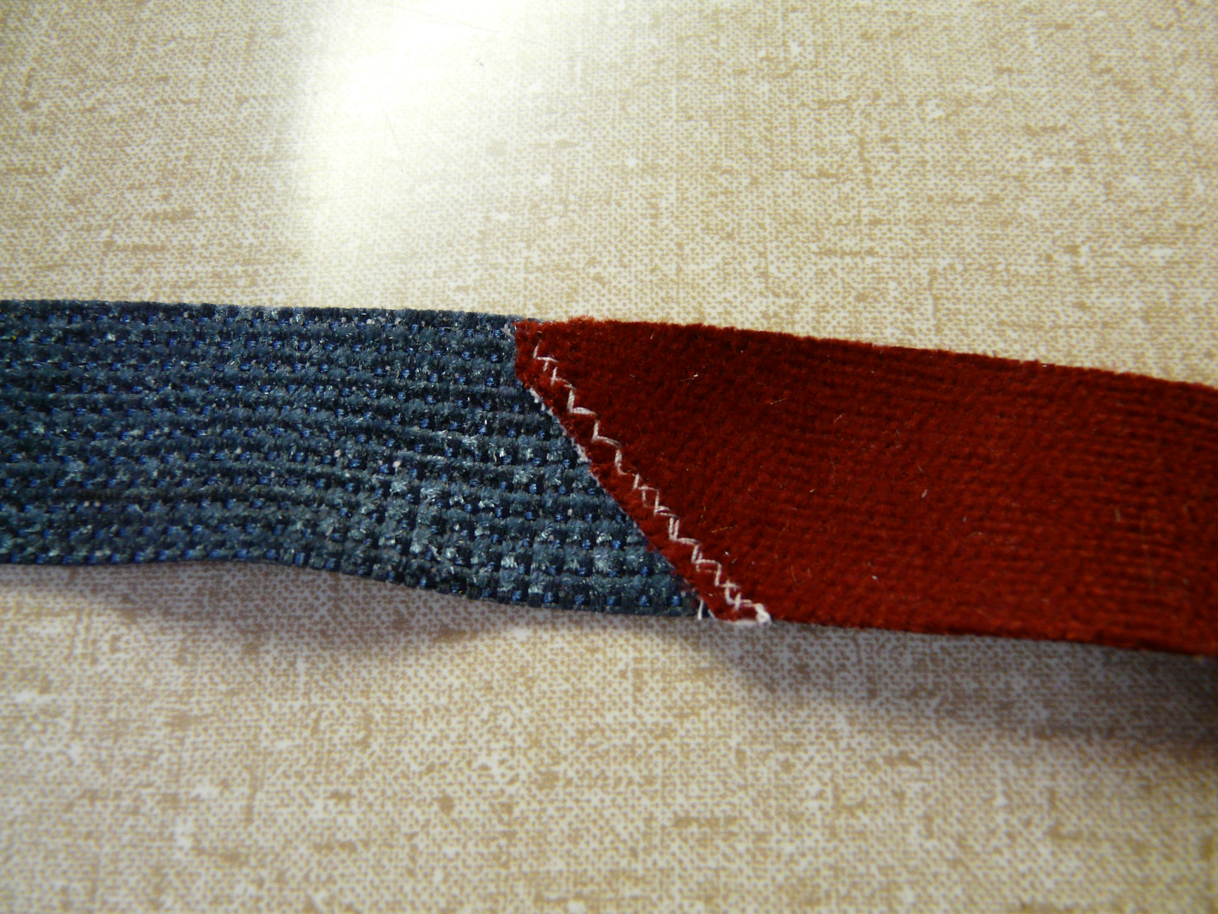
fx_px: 1020
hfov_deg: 61.7
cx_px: 609
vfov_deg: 48.2
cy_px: 457
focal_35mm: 29
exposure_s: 1/25
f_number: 2.8
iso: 200
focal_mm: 4.8
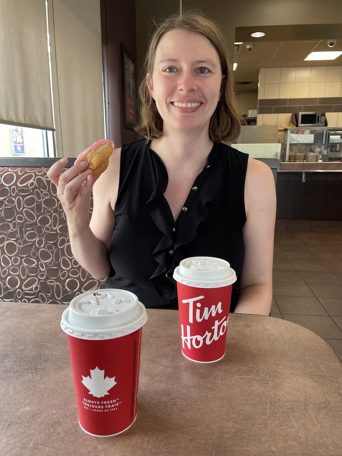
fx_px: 343
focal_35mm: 26
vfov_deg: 67.3
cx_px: 171
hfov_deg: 53.1
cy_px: 228
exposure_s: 1/120
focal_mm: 4.2
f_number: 1.6
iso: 100
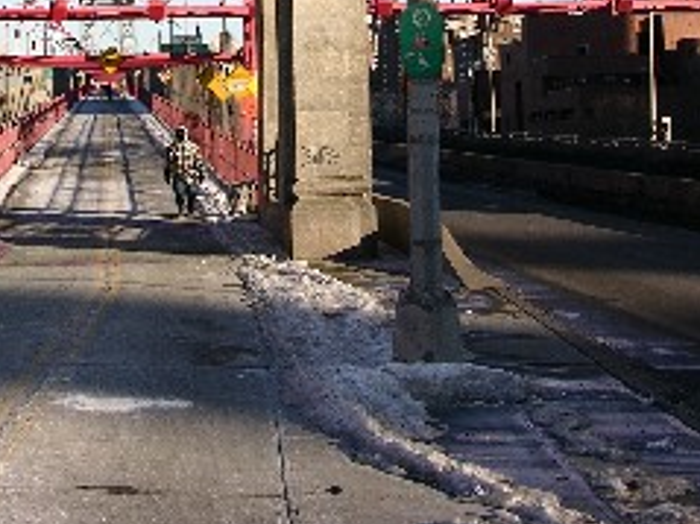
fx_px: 1738
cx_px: 236
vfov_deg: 16.5
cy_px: -97
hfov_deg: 22.7
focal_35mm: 86
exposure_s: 1/97.4
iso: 50
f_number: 7.1
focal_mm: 8.9
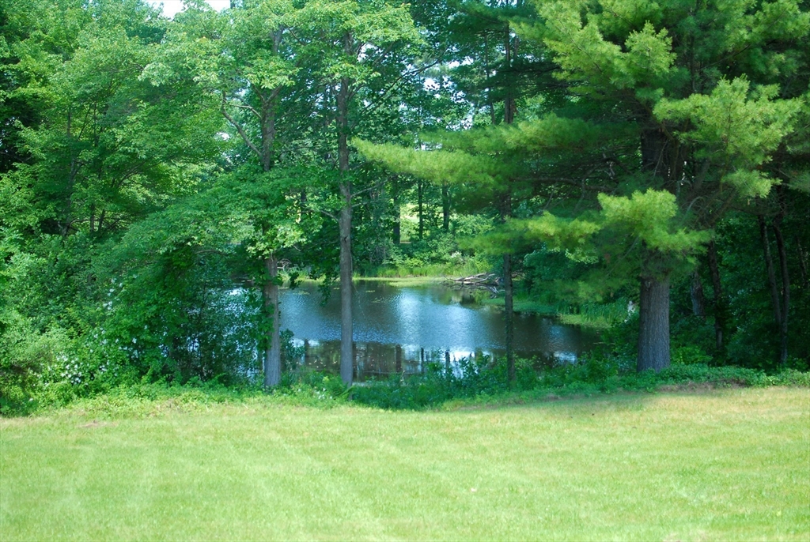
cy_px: 271
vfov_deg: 25.8
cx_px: 405
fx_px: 1183
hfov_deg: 37.8
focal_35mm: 52
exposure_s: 1/640
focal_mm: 35
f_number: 2.5
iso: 400
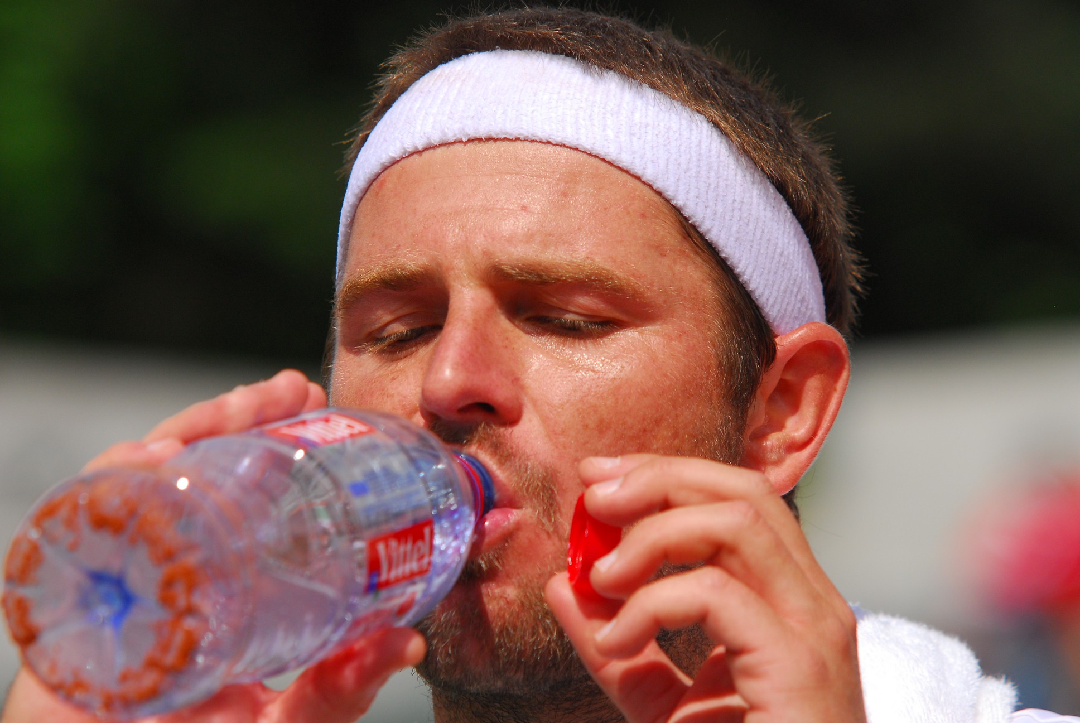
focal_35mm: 278
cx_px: 540
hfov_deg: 7.4
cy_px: 362
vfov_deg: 5.0
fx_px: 8335
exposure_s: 1/2500
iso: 320
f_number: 5.6
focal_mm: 185
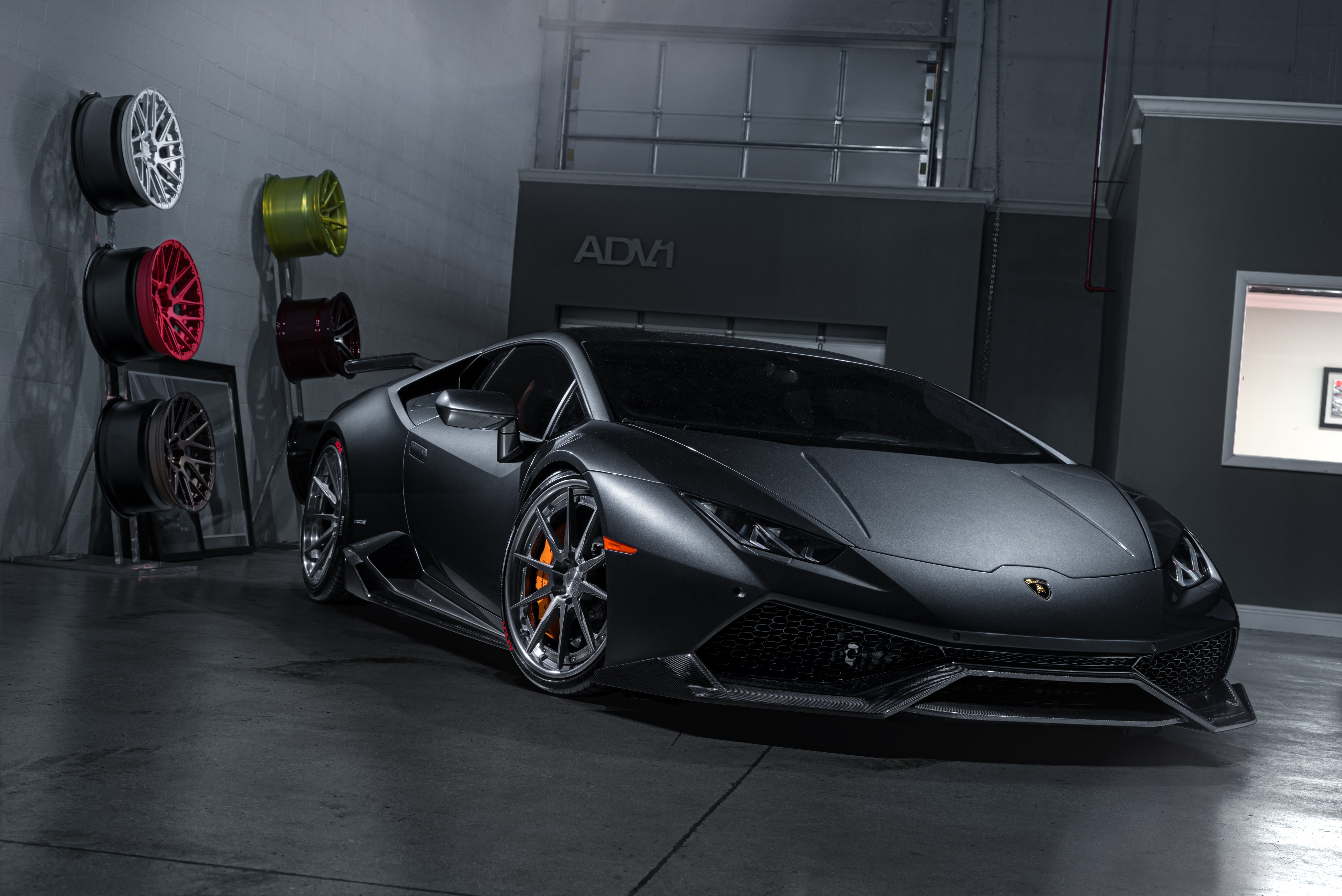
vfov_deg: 26.0
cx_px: 671
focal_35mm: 52
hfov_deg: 38.2
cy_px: 448
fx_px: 1939
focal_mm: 52
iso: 160
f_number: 7.1
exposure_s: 1.6
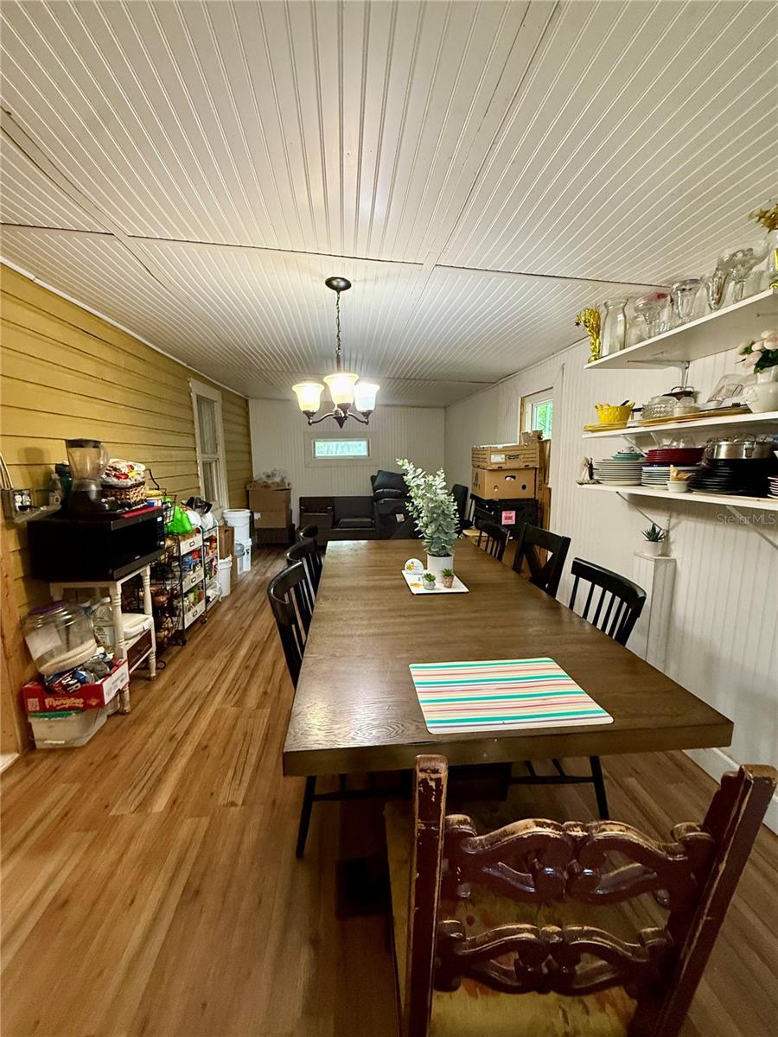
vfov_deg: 102.1
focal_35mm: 14
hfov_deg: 85.7
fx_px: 420
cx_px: 389
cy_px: 518
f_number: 2.2
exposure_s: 1/60
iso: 320
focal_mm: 2.22
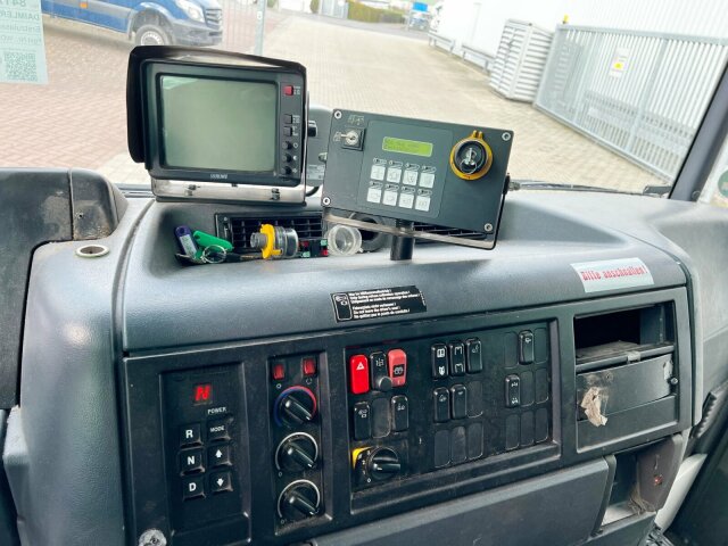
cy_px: 273
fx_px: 547
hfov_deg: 67.3
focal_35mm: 26
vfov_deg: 53.1
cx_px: 364
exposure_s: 1/121
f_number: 1.5
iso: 64
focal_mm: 5.7
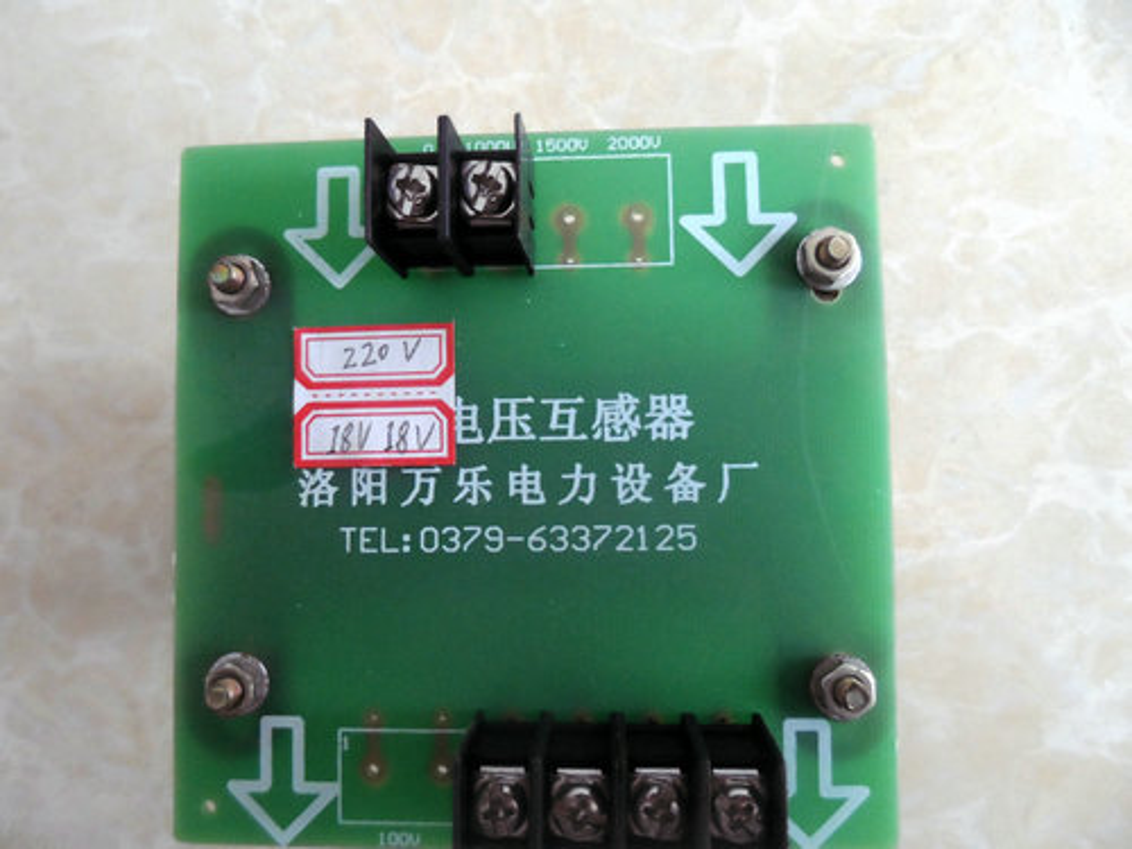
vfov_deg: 56.8
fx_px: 785
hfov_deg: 71.6
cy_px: 424
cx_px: 566
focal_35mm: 24
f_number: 3.2
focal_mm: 4
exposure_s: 1/30
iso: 400
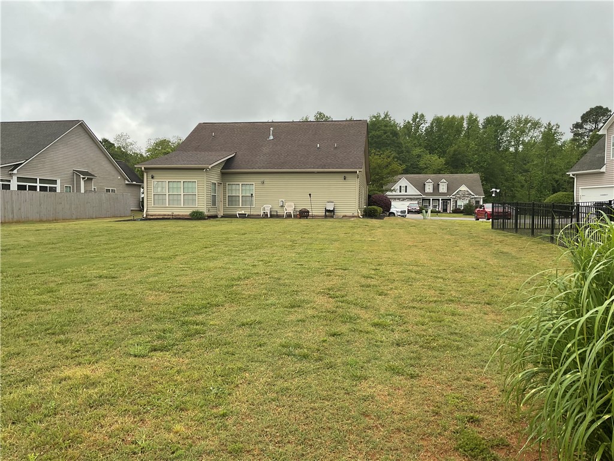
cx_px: 307
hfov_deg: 61.7
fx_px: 514
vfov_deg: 48.2
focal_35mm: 29
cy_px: 230
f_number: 1.8
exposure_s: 1/1250
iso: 16
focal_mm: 3
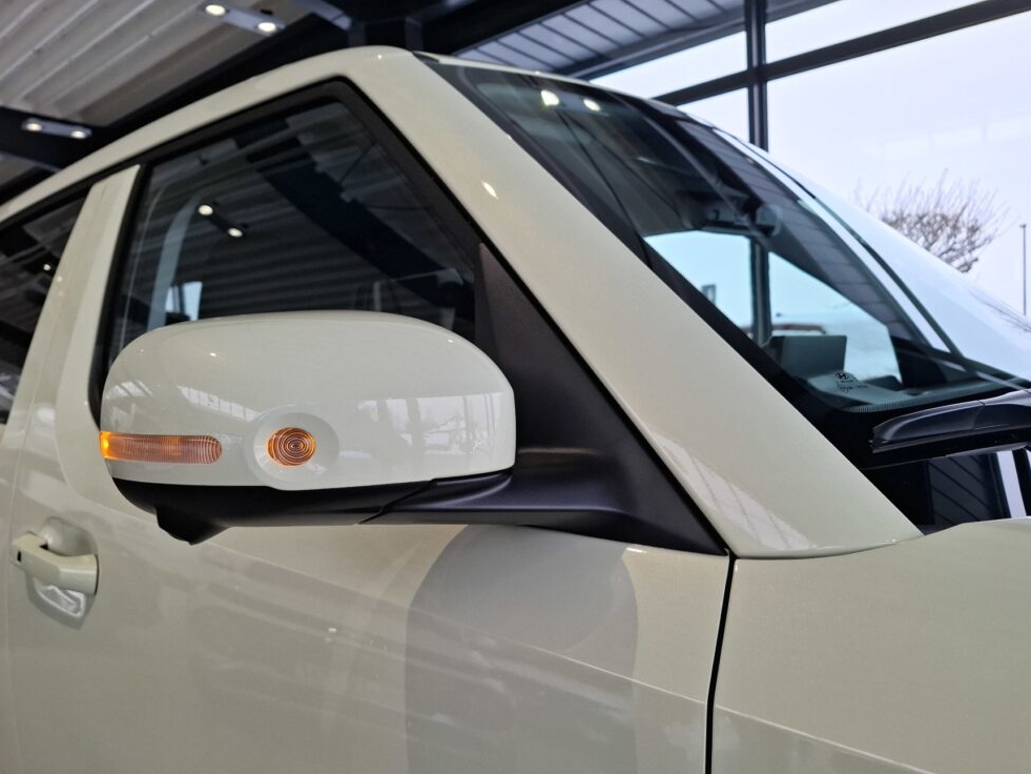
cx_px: 506
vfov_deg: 56.8
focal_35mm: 24
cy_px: 398
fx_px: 715
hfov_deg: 71.6
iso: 50
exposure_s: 1/202
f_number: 1.8
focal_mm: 5.54
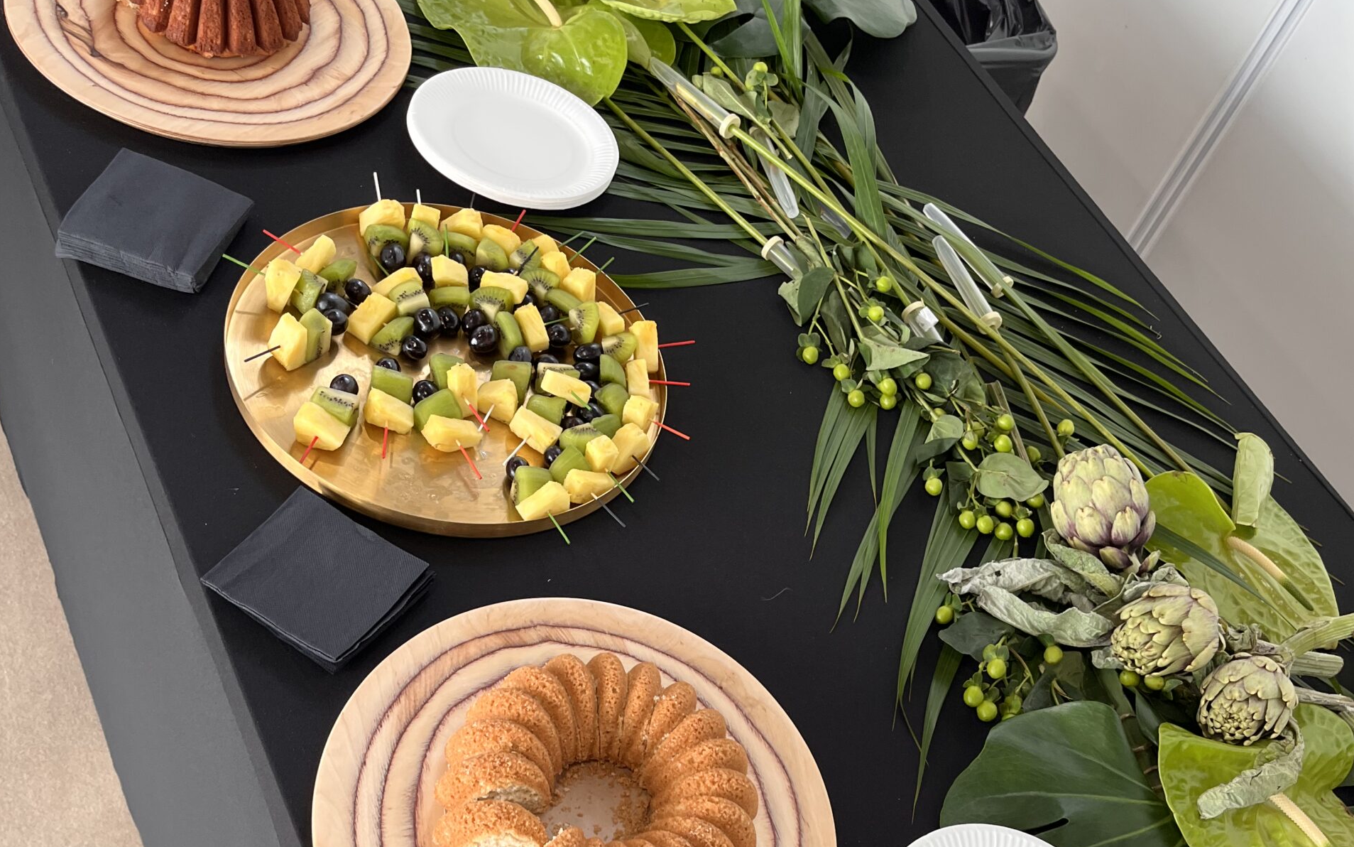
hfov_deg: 52.7
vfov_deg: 33.6
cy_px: 662
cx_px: 674
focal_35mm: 37
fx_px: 1365
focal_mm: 5.1
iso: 125
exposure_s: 1/121
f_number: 1.6
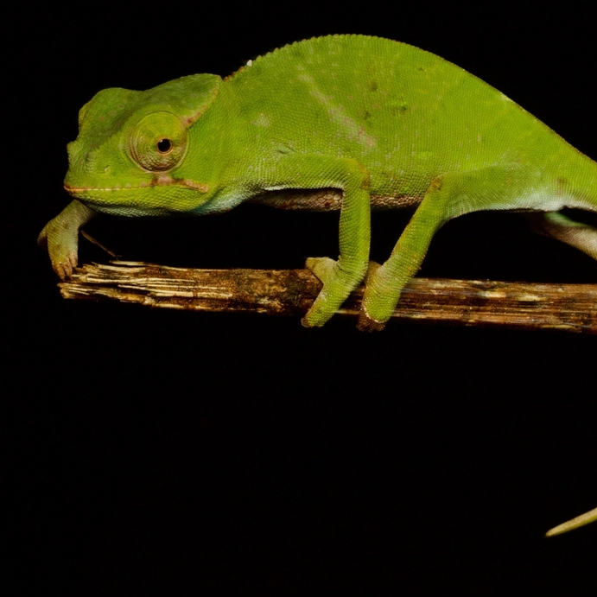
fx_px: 3415
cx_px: 347
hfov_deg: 10.0
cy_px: 279
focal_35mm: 175
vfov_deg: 10.0
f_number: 14
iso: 400
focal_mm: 60
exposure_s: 1/60
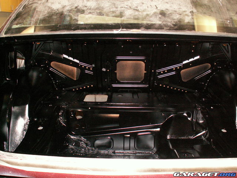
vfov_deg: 40.7
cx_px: 118
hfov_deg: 52.6
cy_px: 89
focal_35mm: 35
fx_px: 240
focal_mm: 5.86
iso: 160
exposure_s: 1/40
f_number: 2.8
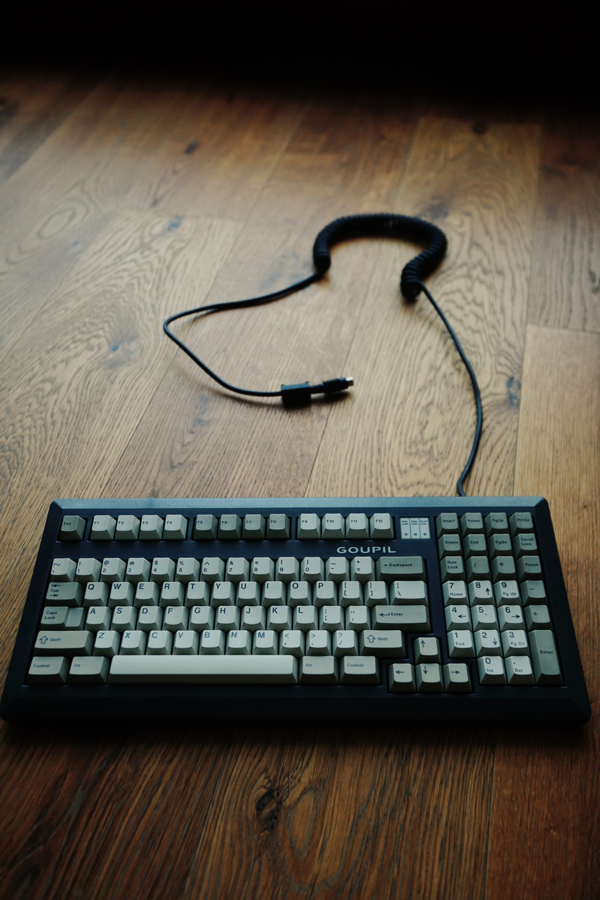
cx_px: 300
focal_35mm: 30
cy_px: 450
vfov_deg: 61.9
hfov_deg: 43.6
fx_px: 750
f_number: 3.5
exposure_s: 1/500
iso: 640
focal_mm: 30
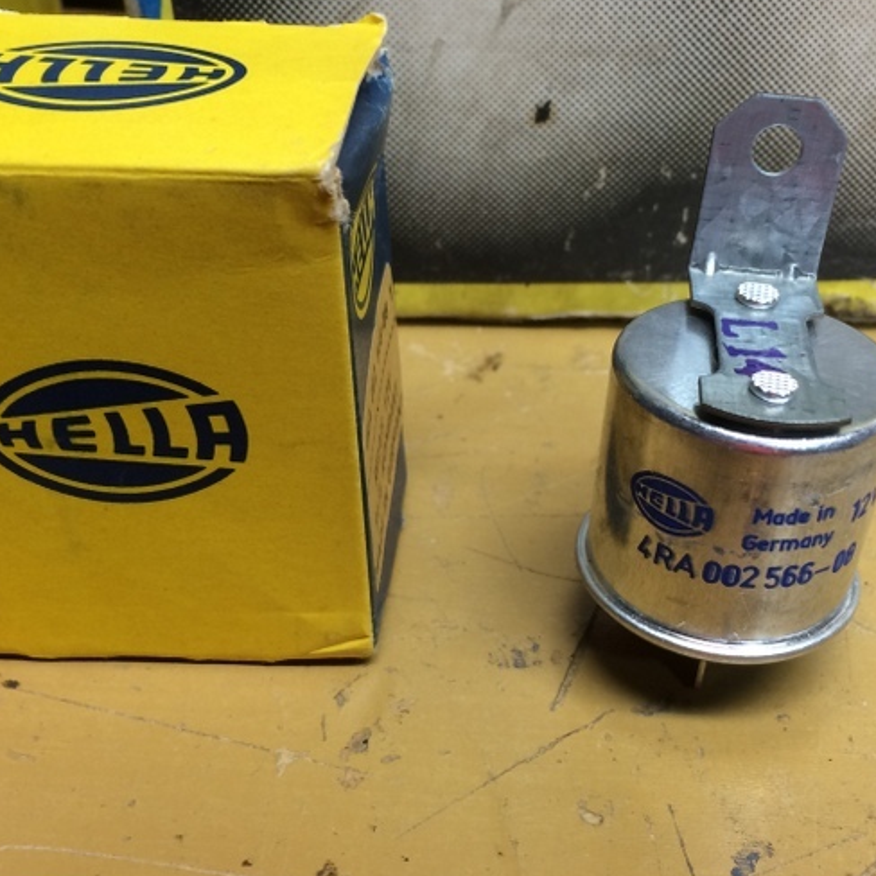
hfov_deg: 40.0
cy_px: 483
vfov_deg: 40.0
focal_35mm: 42
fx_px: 1202
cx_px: 460
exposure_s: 1/30
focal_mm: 4.15
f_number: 2.2
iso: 64
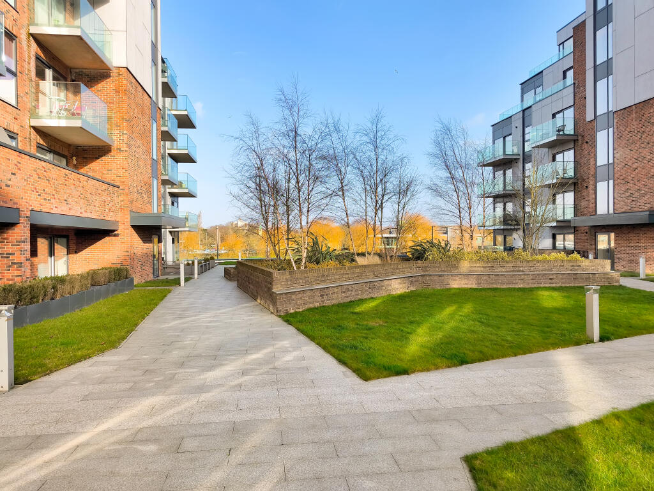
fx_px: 435
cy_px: 246
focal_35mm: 23
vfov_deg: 58.9
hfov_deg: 73.9
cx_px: 327
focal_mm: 6.57
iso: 50
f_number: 1.6
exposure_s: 1/1567
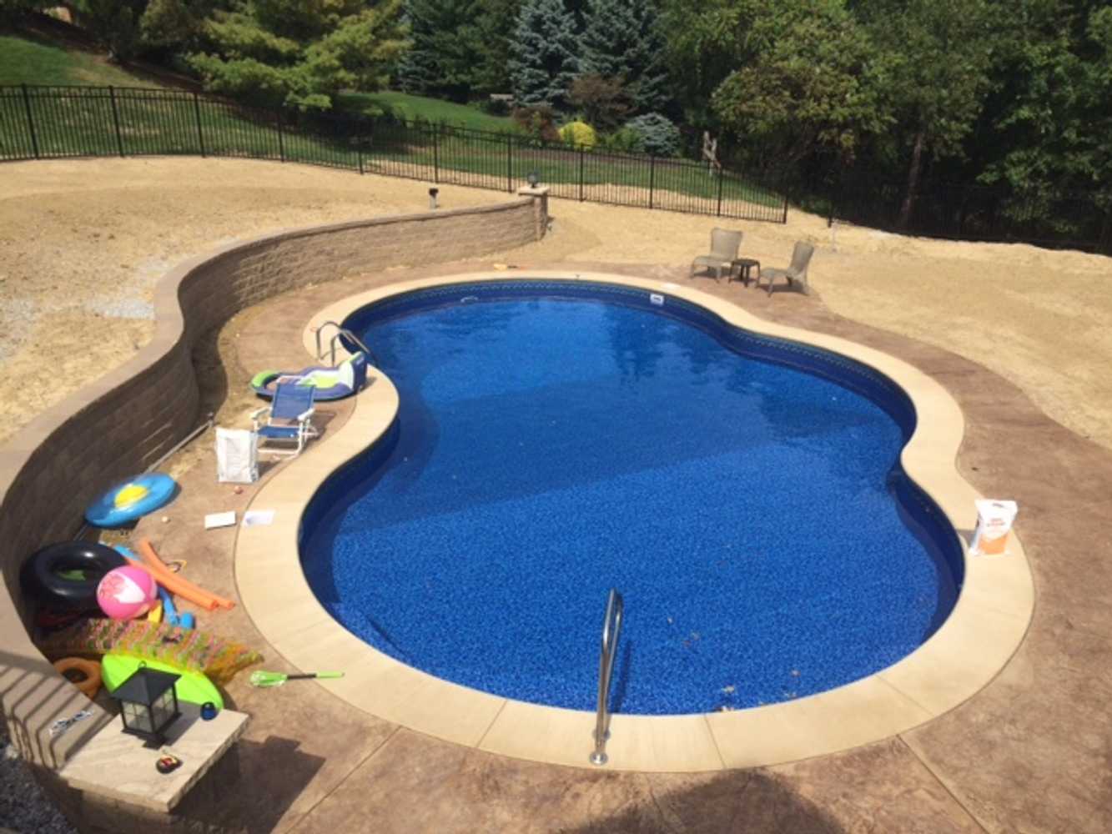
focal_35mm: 29
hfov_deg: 61.7
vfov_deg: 48.2
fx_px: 932
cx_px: 556
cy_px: 417
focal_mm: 4.15
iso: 32
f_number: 2.2
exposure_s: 1/2933
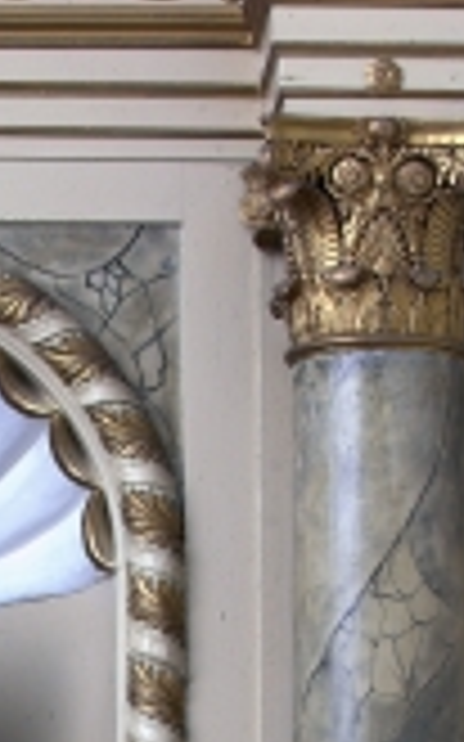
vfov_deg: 6.2
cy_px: 1142
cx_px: -214
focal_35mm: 332
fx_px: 6723
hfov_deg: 3.9
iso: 100
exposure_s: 1/60
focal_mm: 70
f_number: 8
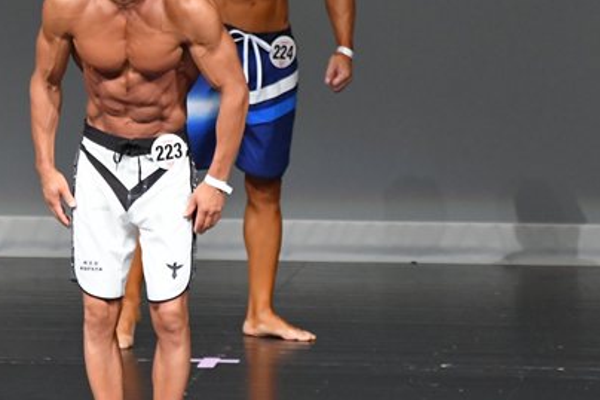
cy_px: 190
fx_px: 11028
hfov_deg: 3.1
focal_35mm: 662
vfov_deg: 2.1
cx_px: 155
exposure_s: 1/400
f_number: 5.6
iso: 5000
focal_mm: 230
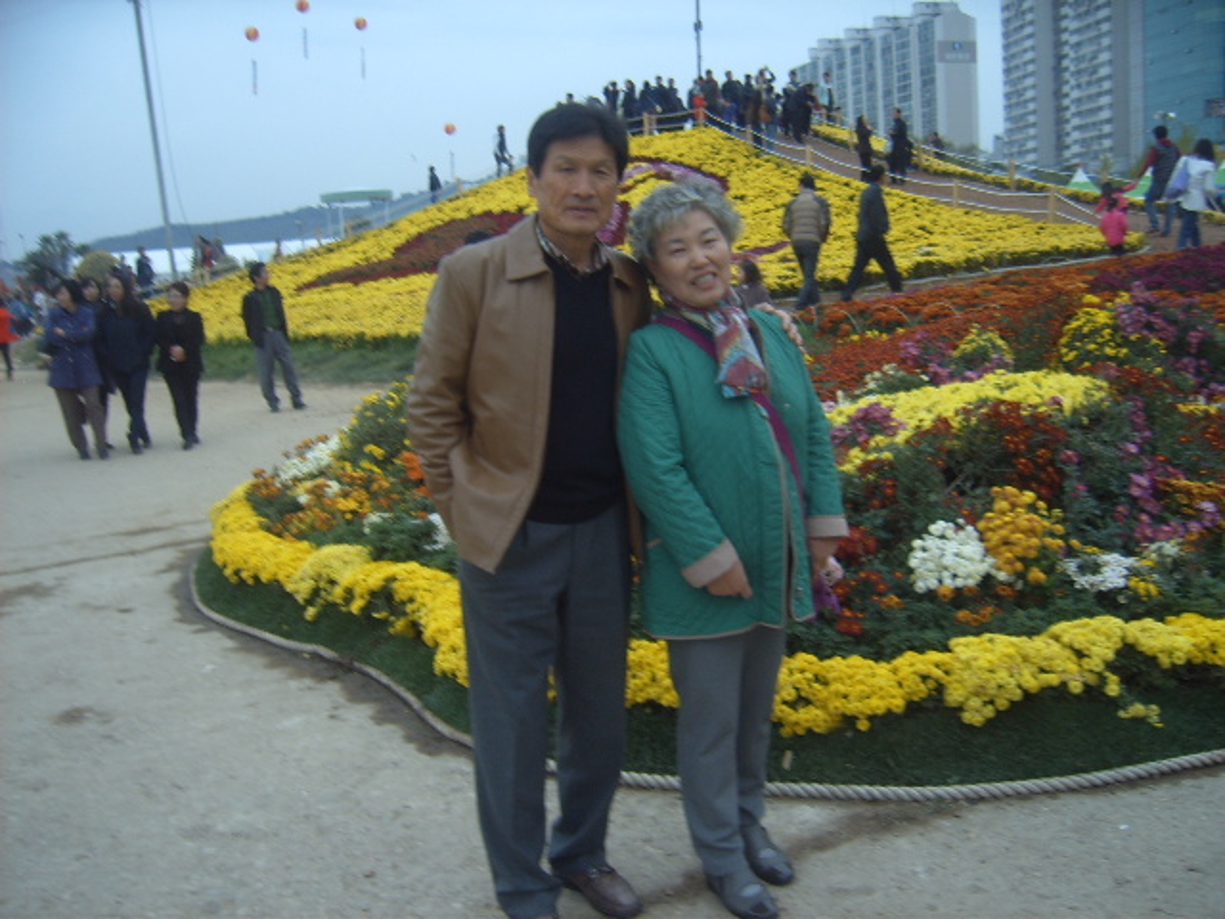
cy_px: 460
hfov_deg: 52.6
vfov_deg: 40.7
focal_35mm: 35
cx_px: 612
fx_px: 1239
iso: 50
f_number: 2.8
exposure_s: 1/90
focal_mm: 5.8
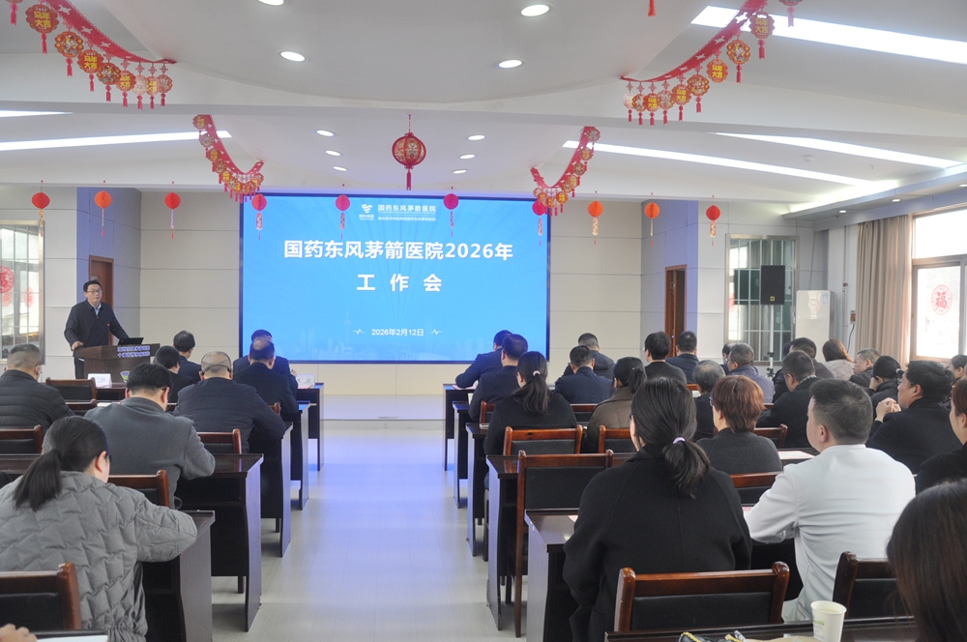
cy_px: 321
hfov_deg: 67.4
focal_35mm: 27
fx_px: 724
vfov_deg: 47.8
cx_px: 484
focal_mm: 18
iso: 400
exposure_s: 1/60
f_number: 4
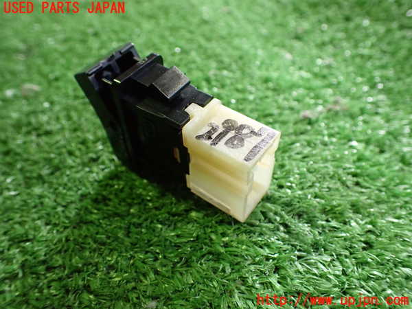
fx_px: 357
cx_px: 206
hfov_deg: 60.0
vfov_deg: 46.8
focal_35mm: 30
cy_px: 154
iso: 800
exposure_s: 1/100
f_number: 2.3
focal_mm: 5.4
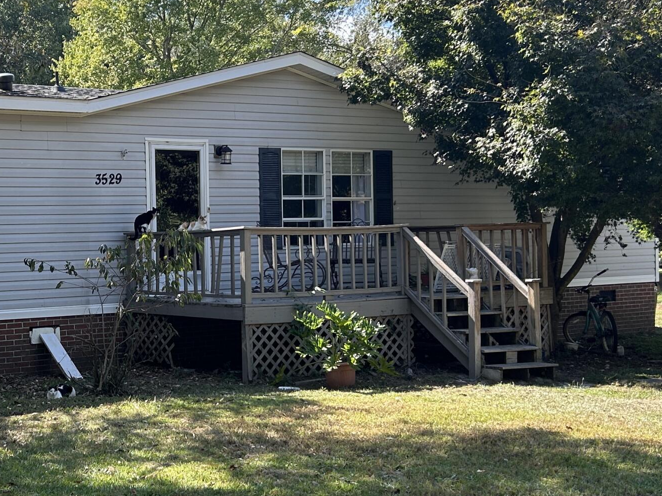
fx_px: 1129
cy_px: 275
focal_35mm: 59
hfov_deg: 31.7
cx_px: 113
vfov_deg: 24.8
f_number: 1.5
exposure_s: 1/775
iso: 50
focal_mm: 5.7
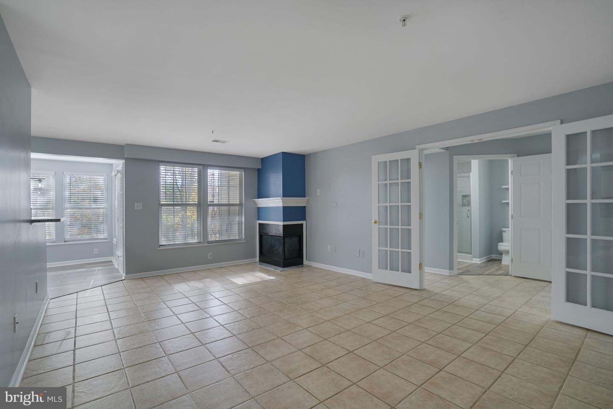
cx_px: 306
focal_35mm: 16
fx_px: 273
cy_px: 204
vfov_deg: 73.8
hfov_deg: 96.7
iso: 1250
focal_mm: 16
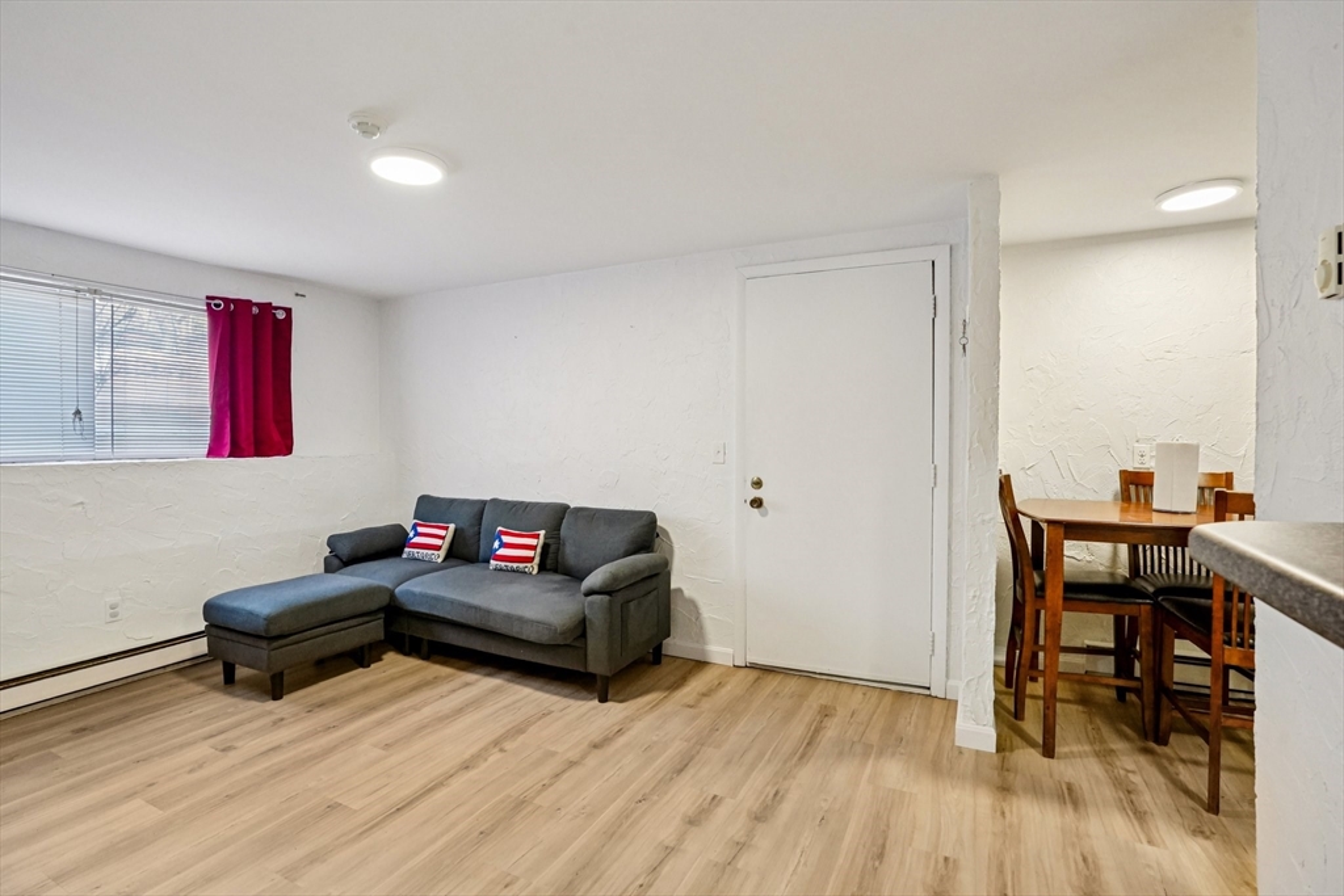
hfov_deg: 96.7
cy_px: 448
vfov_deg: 73.8
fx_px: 597
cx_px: 672
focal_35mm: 16
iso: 2500
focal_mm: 16
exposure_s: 1/30
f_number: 8
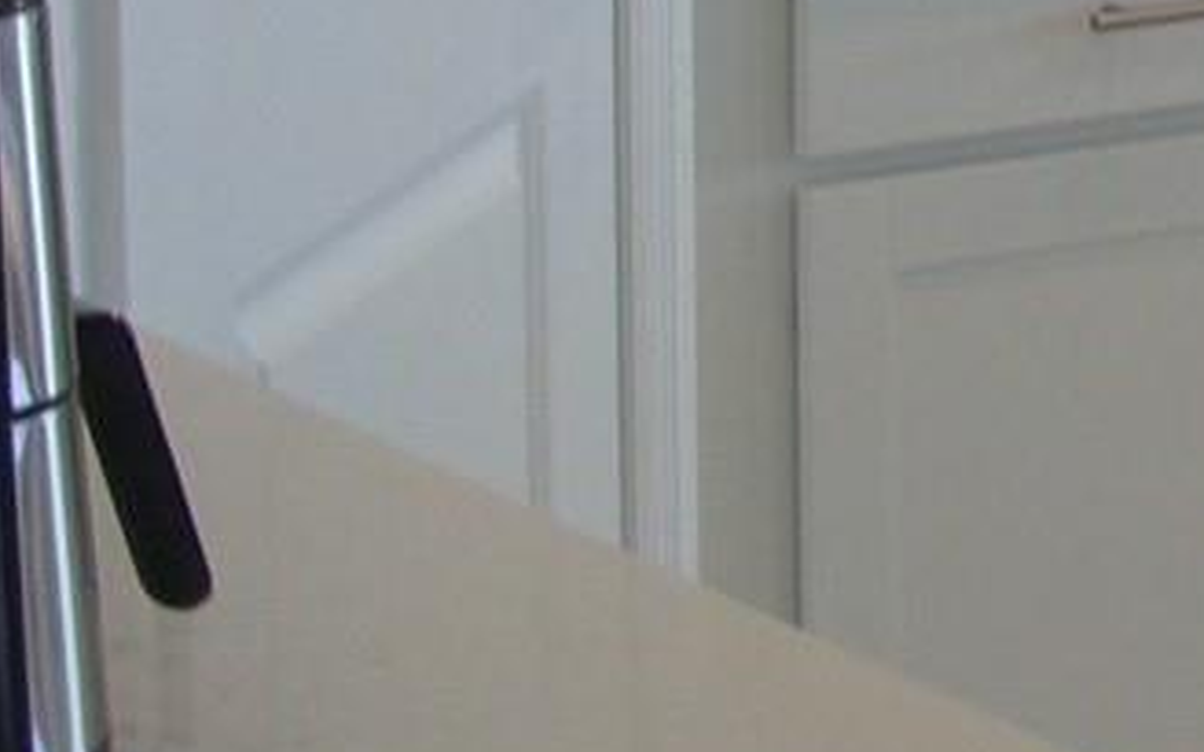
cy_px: -462
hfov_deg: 10.5
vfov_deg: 7.1
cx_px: 2489
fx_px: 5939
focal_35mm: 181
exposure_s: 1/60
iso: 100
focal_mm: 7.8
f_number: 2.8
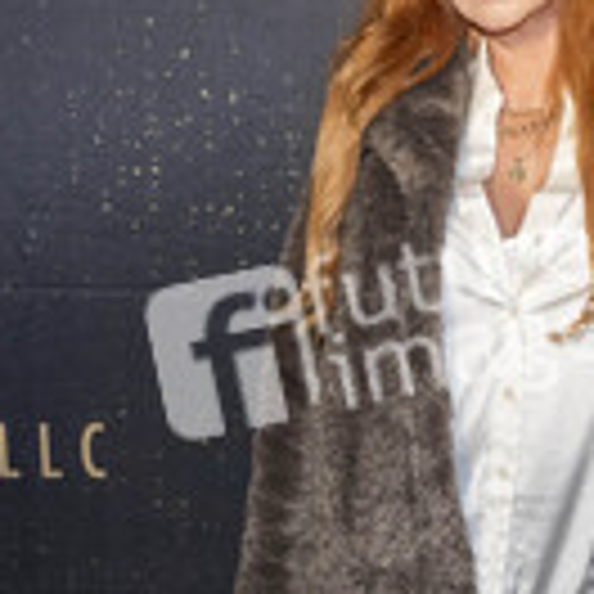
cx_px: 508
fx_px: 1675
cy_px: 558
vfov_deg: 19.7
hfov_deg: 19.8
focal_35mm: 86
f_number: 5.6
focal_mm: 33.5
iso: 800
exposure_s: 1/200
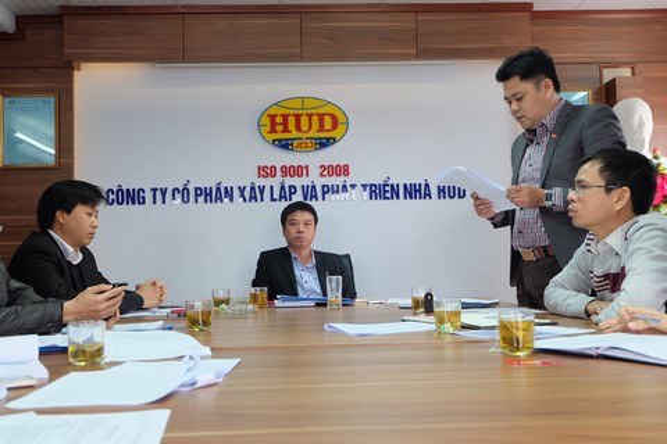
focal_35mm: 35
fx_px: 648
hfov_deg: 54.4
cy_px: 222
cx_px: 334
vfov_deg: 37.9
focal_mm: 23.2
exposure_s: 1/42
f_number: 4.2
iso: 800
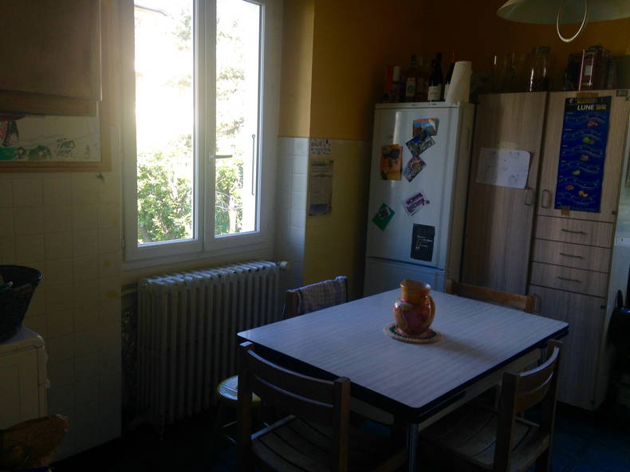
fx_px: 600
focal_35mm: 33
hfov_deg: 55.4
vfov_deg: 42.9
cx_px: 315
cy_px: 236
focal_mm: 4.12
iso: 50
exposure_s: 1/60
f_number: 2.4
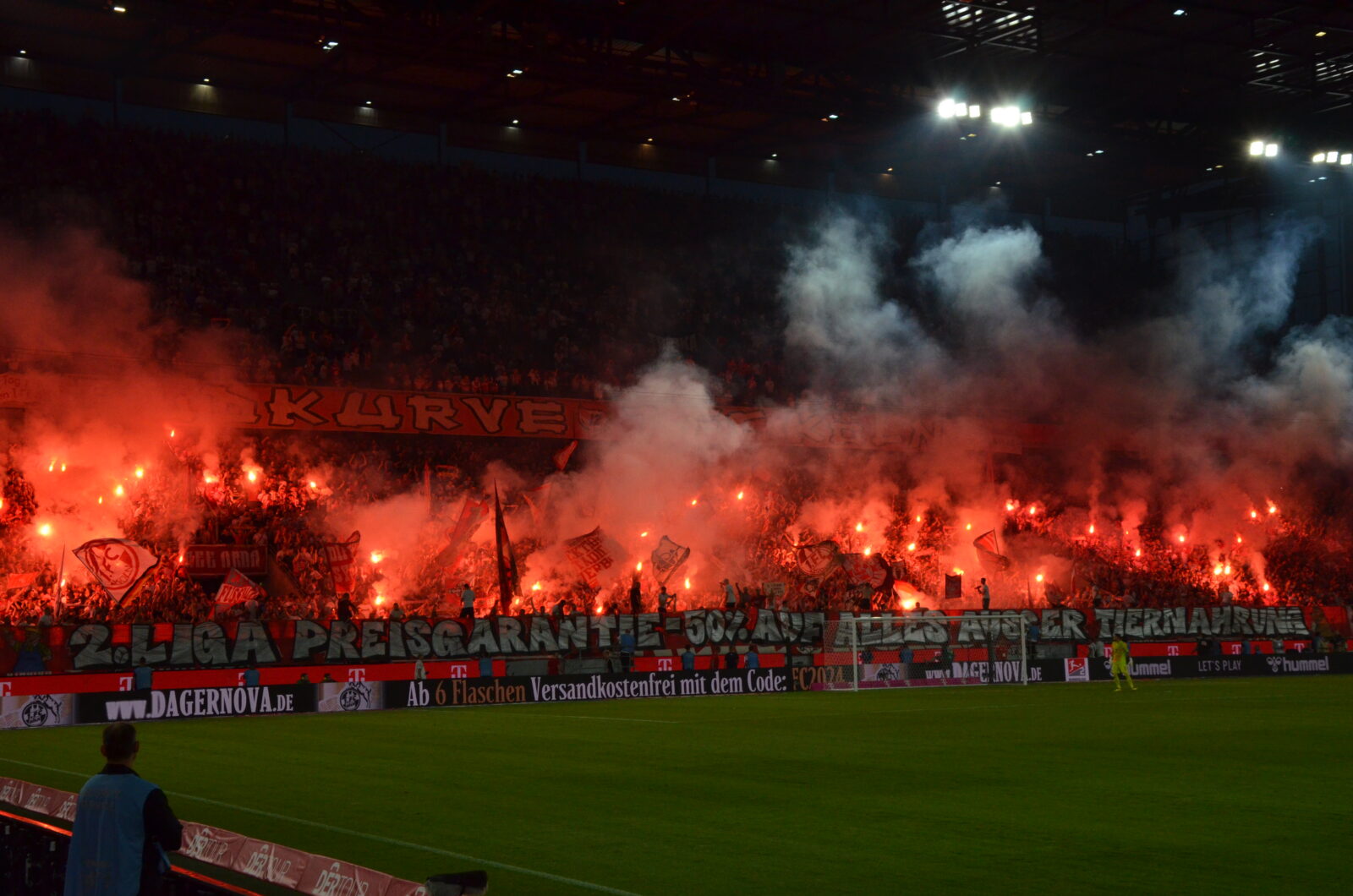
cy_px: 448
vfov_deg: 26.4
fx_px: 1913
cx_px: 676
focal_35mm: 51
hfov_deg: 39.0
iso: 1600
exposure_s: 1/640
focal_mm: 34
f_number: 13
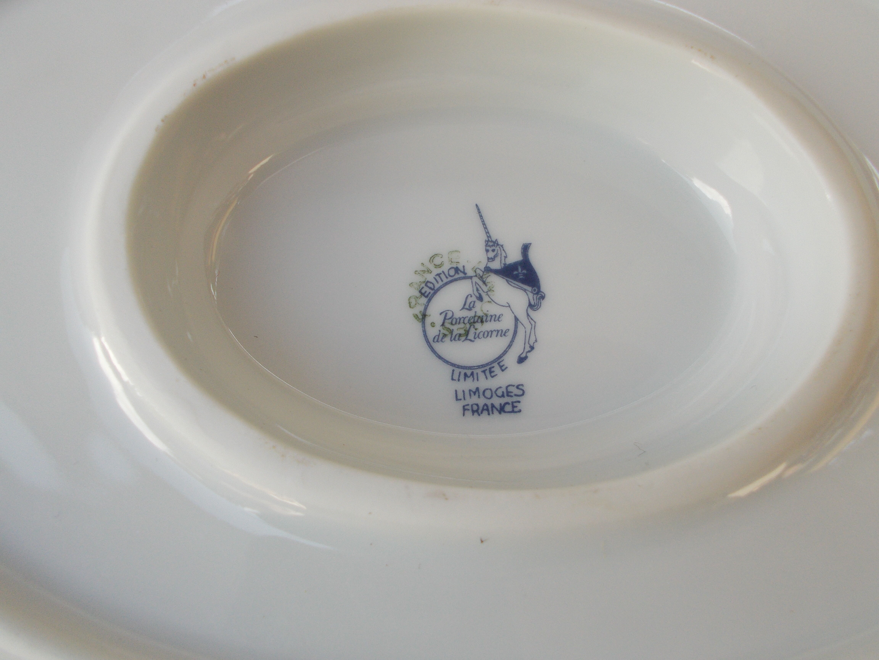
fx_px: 762
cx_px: 440
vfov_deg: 46.8
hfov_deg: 60.0
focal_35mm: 30
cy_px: 330
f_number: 3.4
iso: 125
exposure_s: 1/250
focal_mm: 5.3
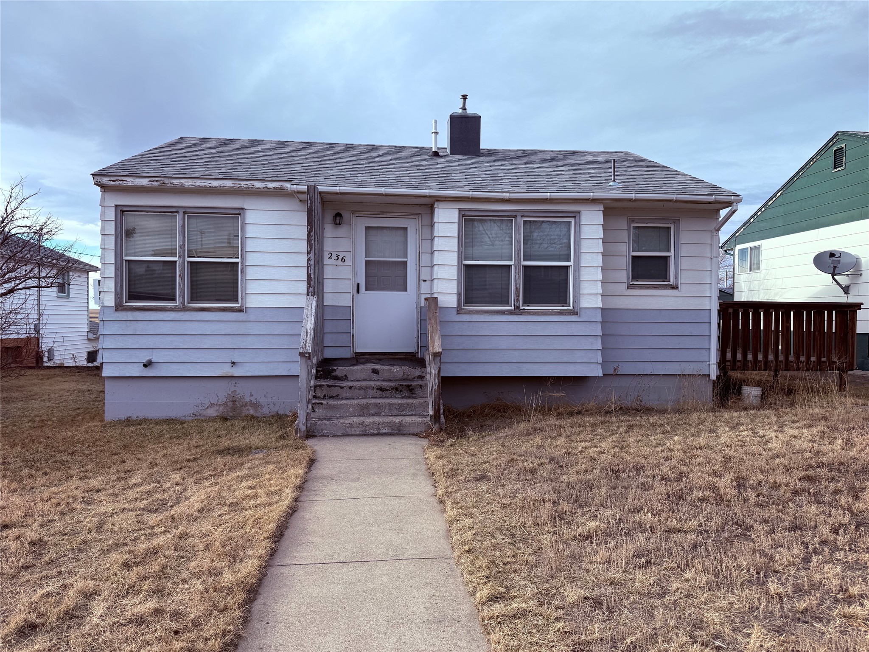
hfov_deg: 71.6
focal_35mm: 24
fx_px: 602
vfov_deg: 56.8
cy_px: 326
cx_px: 434
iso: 80
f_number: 1.78
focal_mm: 6.76
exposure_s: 1/2000
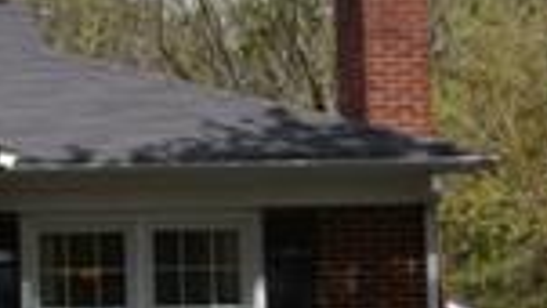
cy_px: 158
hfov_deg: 10.2
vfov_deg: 6.1
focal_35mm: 200
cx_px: -442
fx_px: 2901
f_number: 7.1
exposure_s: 1/200
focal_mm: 30
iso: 100
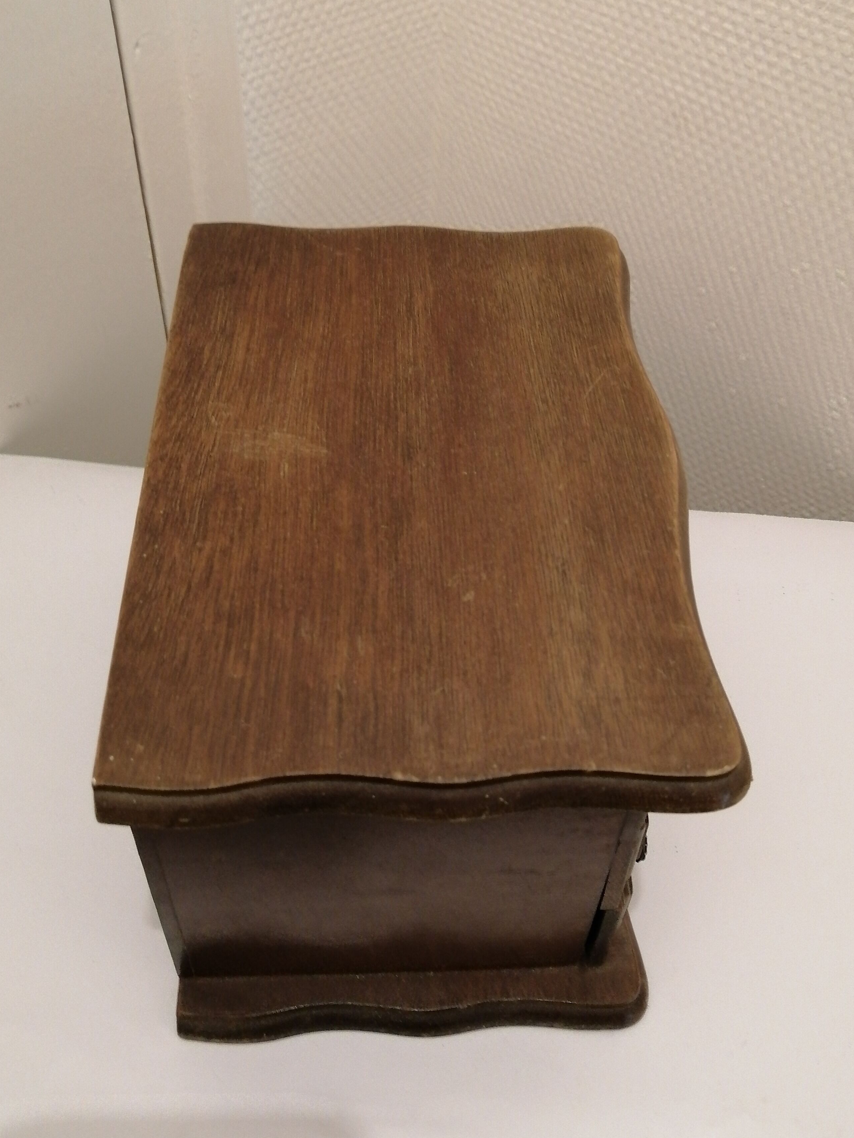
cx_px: 461
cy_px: 525
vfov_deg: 52.6
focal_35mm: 35
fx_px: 1151
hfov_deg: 40.7
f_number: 1.8
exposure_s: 1/33.3
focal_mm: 3.96
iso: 400
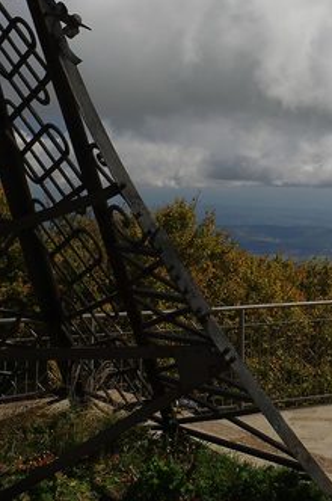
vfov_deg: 26.1
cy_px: 86
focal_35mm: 76
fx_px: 1056
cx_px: 299
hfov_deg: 17.6
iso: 200
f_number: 14
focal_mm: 28.13
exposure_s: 1/160
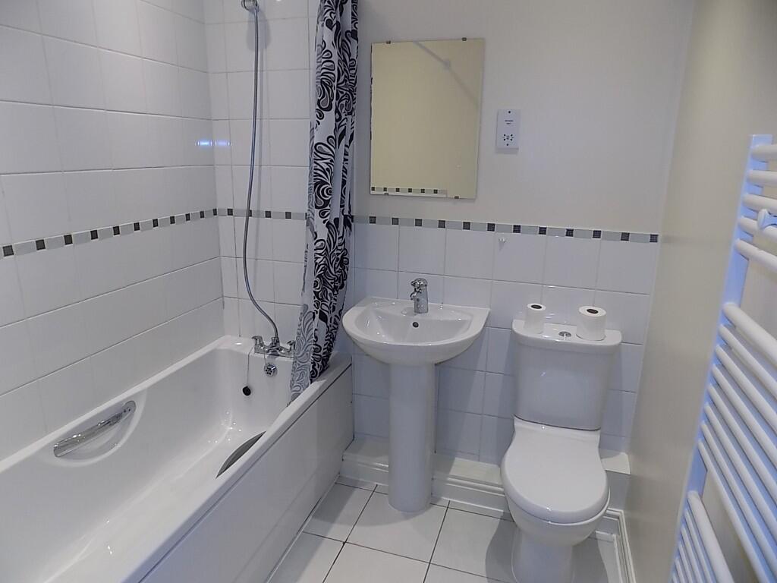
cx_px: 388
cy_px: 292
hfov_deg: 73.9
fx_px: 516
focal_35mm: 23
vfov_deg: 58.9
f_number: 3.1
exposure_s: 1/30
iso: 160
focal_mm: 4
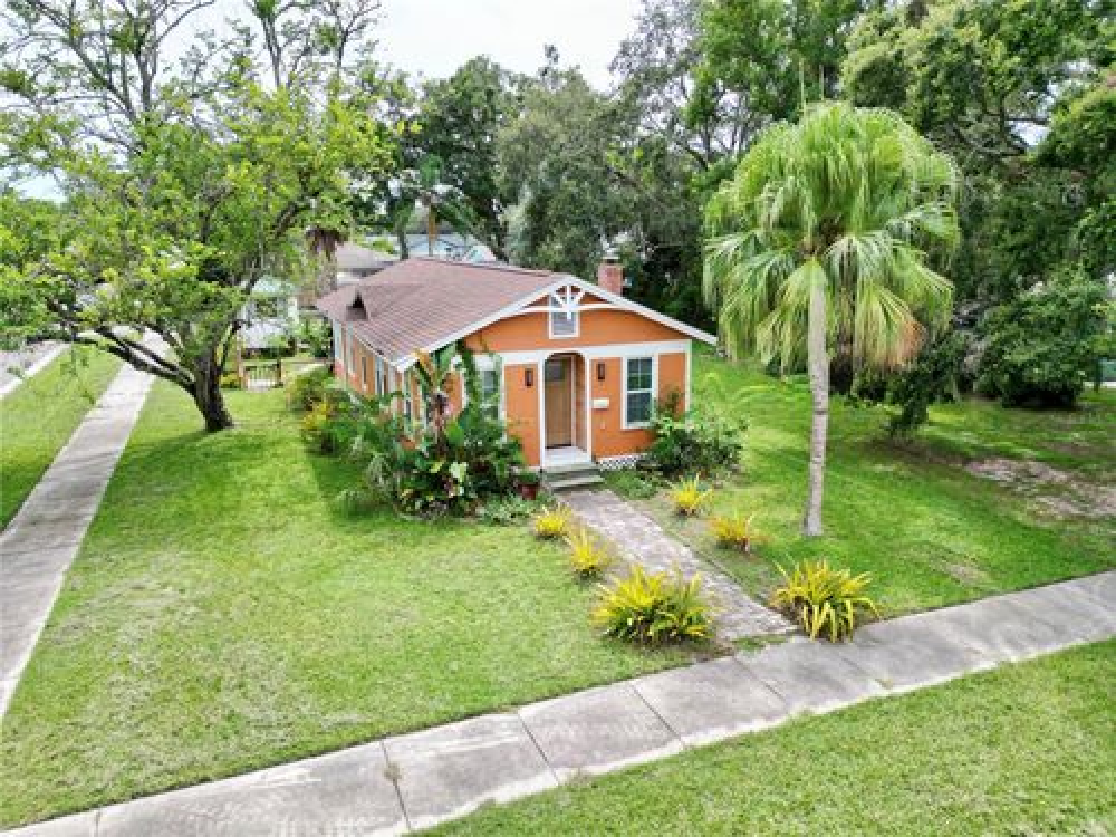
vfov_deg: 56.8
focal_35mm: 24
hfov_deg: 71.6
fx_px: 774
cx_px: 558
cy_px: 418
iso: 150
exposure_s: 1/2000
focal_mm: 6.72
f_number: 1.7
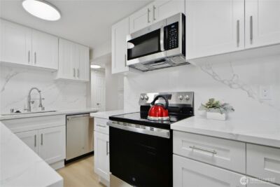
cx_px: 140
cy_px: 94
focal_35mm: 16
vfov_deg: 73.8
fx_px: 124
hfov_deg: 96.7
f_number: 9
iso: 400
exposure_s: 1/13
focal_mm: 16
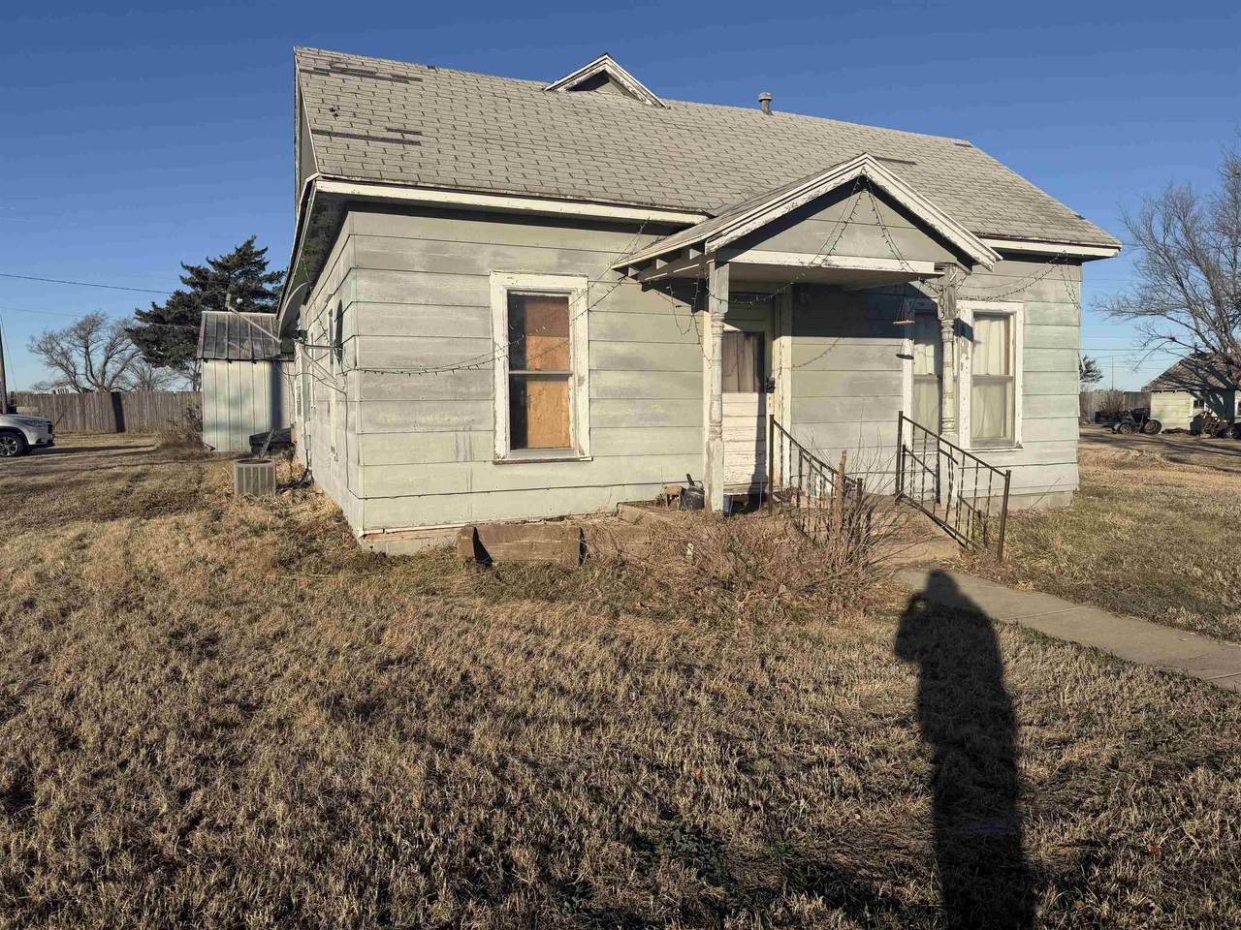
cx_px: 620
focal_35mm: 24
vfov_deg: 56.8
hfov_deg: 71.6
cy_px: 465
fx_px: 860
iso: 80
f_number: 1.78
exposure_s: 1/6173
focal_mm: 6.76
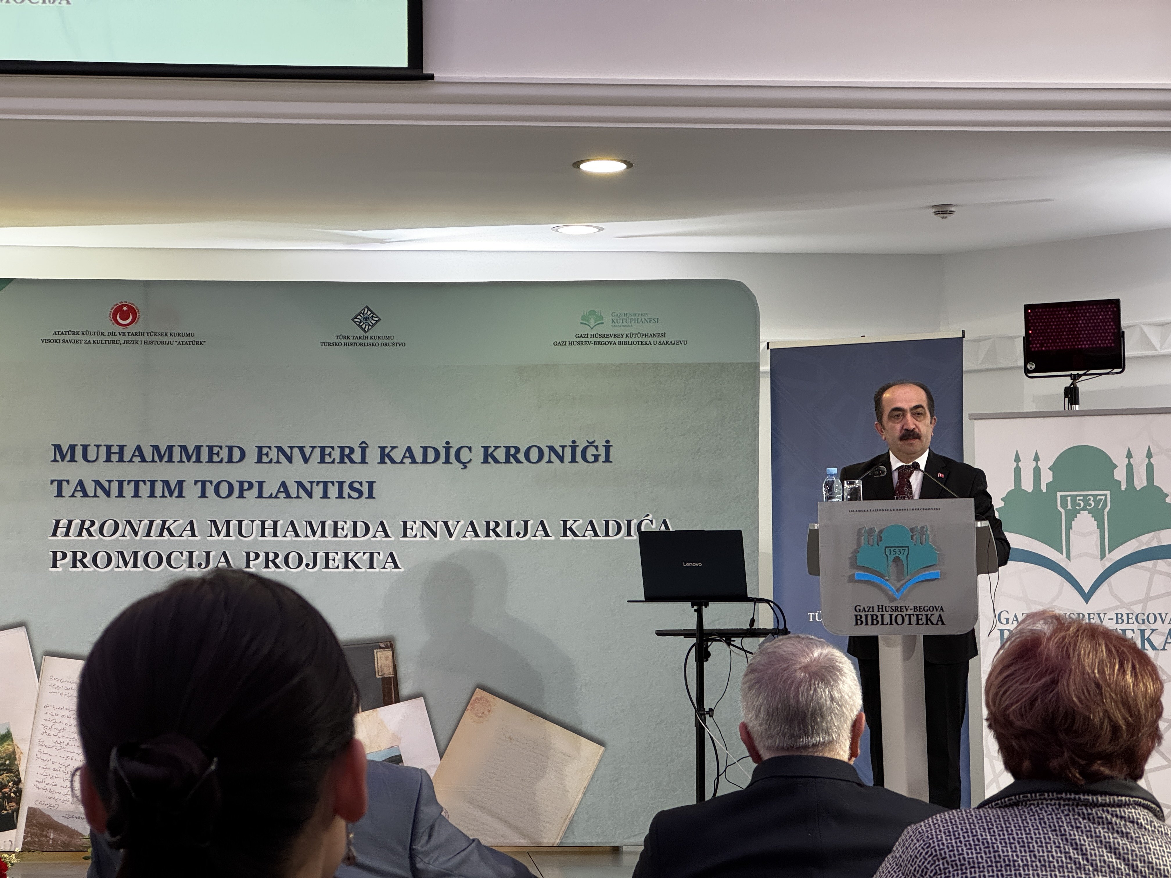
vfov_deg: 19.1
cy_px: 439
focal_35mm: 77
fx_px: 2605
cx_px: 586
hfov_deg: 25.3
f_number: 2.8
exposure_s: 1/60
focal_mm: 9
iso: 250
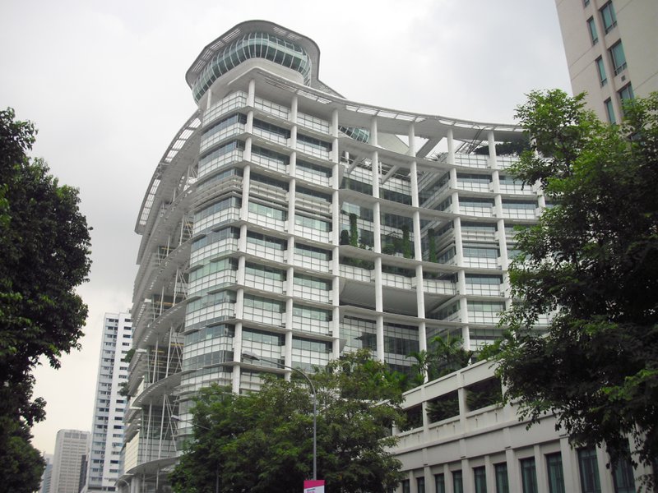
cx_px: 329
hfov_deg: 49.0
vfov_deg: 37.7
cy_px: 246
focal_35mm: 38
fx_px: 722
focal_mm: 6.2
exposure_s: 1/80
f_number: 8
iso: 100
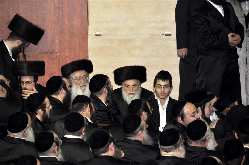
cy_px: 82
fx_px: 2072
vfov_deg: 4.6
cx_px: 124
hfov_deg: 6.9
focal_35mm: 300
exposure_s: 1/60
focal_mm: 200
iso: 500
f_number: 5.6
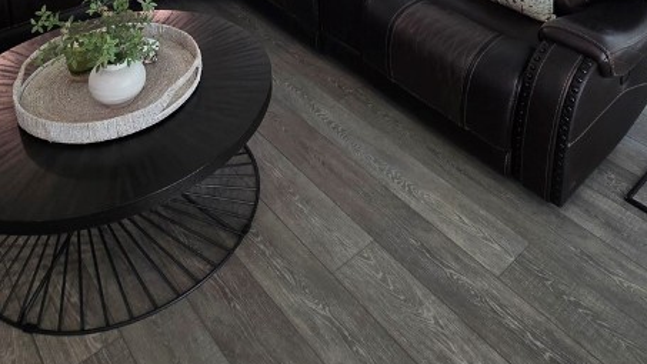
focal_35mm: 32
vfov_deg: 28.2
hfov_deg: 60.8
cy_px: -141
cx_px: 364
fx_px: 549
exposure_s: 1/60
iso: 125
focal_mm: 2.2
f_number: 2.2
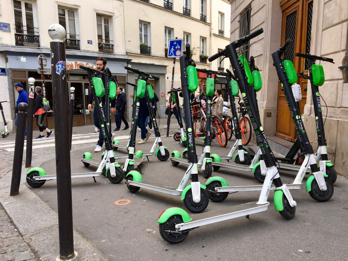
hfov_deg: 61.7
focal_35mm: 29
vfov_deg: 48.2
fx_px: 292
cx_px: 174
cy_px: 130
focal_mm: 4.15
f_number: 2.2
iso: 25
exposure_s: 1/160
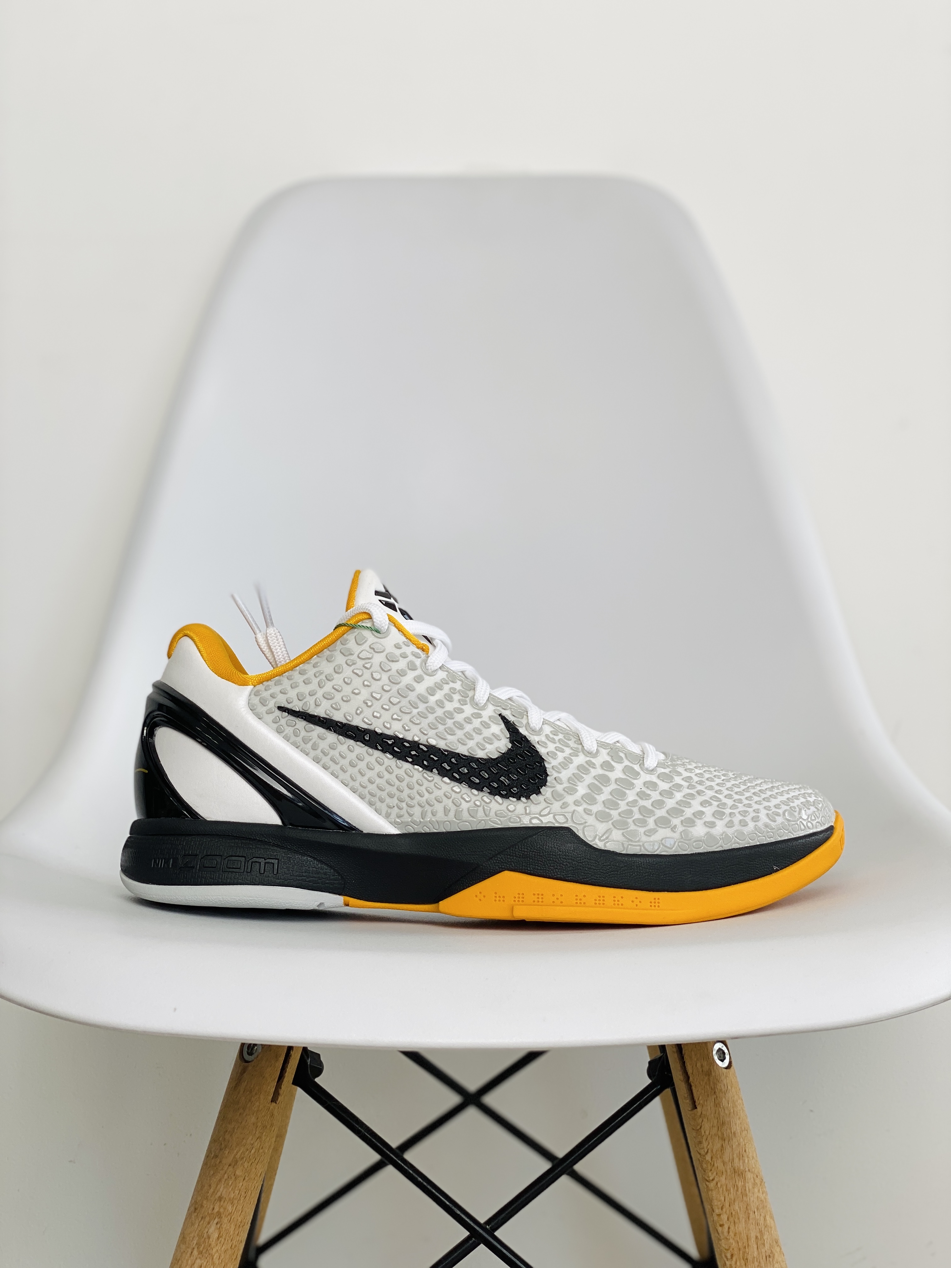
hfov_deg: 28.0
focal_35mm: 52
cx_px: 476
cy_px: 634
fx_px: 1905
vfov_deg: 36.8
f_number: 2
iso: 20
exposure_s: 1/132
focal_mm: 6
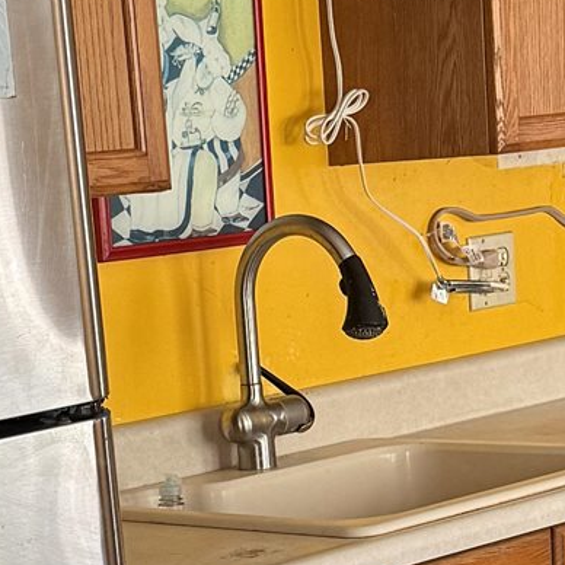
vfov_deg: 13.4
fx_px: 2327
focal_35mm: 126
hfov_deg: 13.8
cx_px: 240
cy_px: 724
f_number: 1.78
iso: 250
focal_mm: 6.76
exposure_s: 1/60
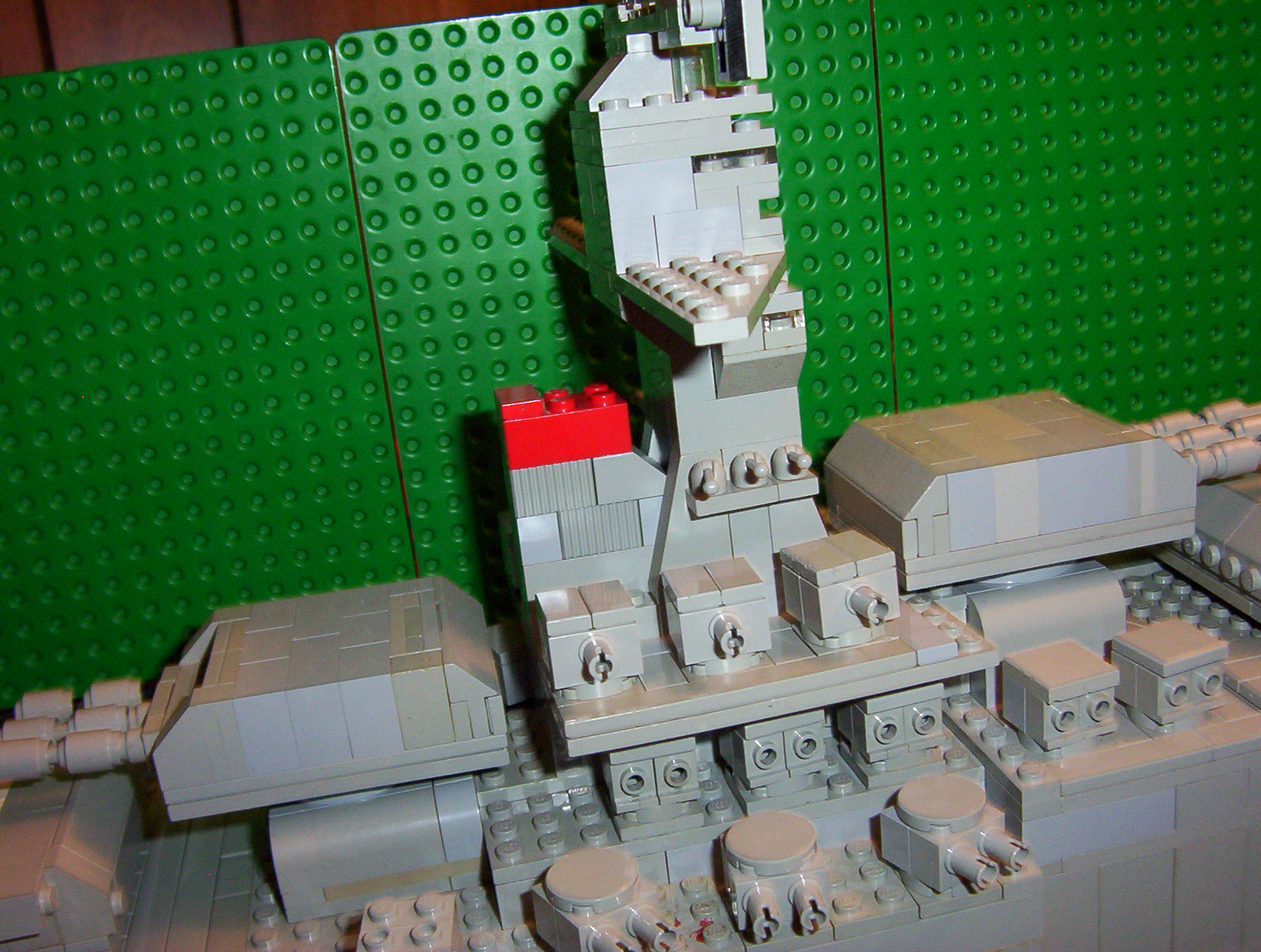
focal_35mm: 36
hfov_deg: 51.2
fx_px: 1315
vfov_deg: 39.8
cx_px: 630
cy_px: 476
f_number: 2.76
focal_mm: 5.54
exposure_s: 1/30
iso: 140
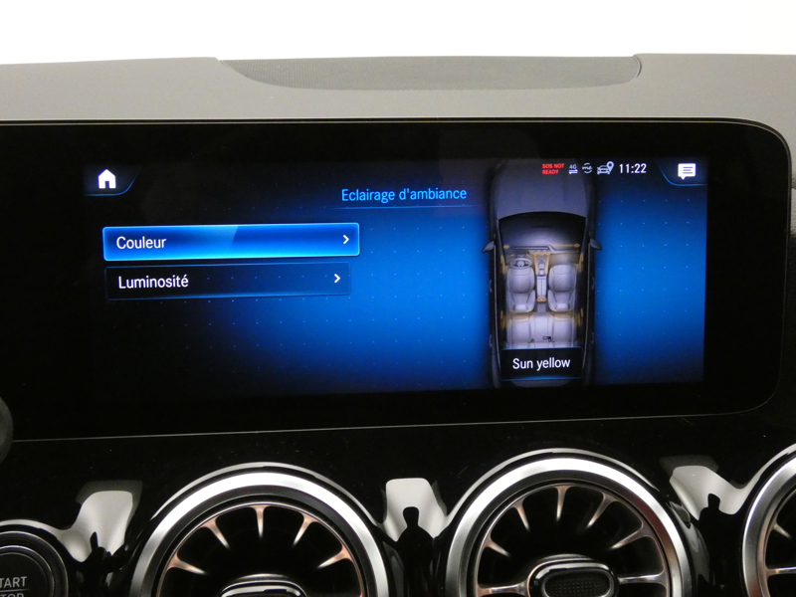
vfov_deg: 33.6
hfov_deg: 43.9
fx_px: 989
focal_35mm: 43
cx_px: 398
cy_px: 298
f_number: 3.7
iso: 1600
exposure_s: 1/15
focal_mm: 7.8
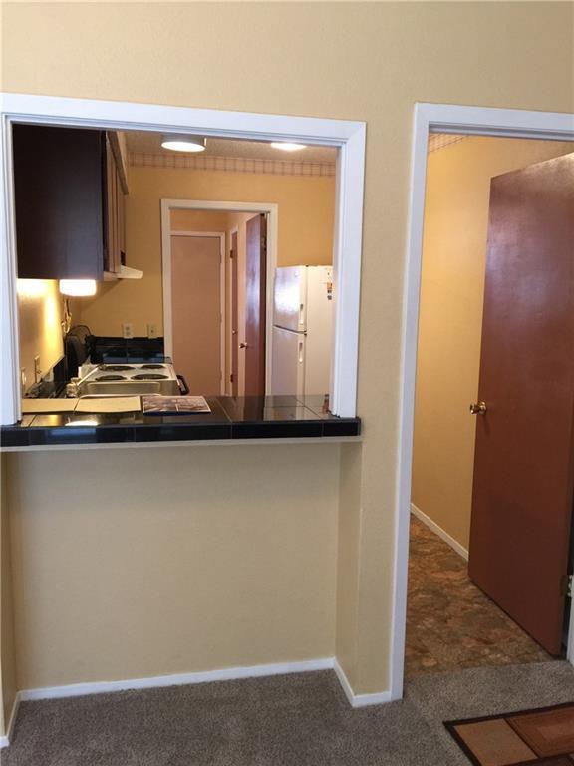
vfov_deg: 61.7
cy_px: 383
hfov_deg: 48.2
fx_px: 641
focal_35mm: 29
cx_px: 287
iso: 80
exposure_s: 1/15
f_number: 2.2
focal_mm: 4.15
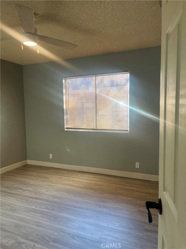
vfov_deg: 67.3
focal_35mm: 26
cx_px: 93
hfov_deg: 53.1
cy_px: 124
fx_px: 186
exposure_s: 1/120
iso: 80
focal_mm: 5.1
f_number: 1.6
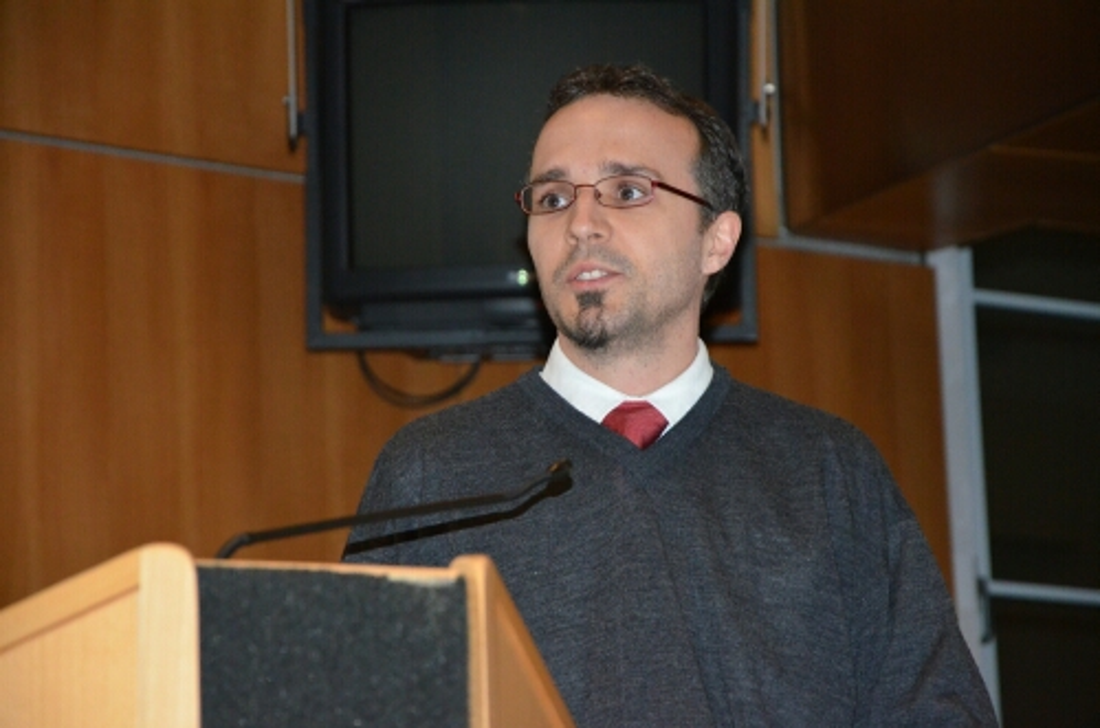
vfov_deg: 8.7
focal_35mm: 158
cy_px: 364
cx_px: 550
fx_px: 4802
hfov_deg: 13.1
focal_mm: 105
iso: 3200
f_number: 5.6
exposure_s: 1/60
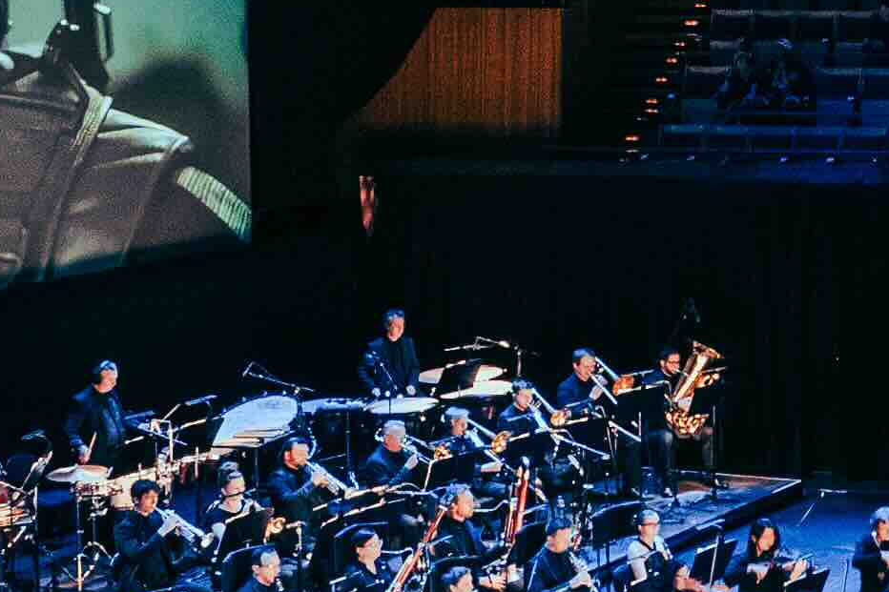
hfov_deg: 16.1
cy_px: -130
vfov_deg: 12.9
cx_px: 1694
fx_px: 2543
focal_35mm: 103
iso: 6400
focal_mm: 16
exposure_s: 1/20
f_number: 4
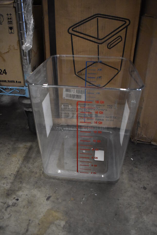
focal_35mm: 27
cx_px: 78
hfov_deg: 48.0
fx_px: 176
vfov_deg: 67.3
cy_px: 118
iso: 5000
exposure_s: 1/125
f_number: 3.5
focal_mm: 18
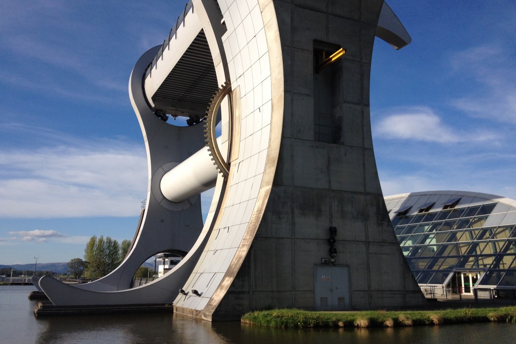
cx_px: 257
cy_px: 176
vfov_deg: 36.0
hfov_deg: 51.9
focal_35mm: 37
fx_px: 530
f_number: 2.4
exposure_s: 1/1972
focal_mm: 4.28
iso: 50
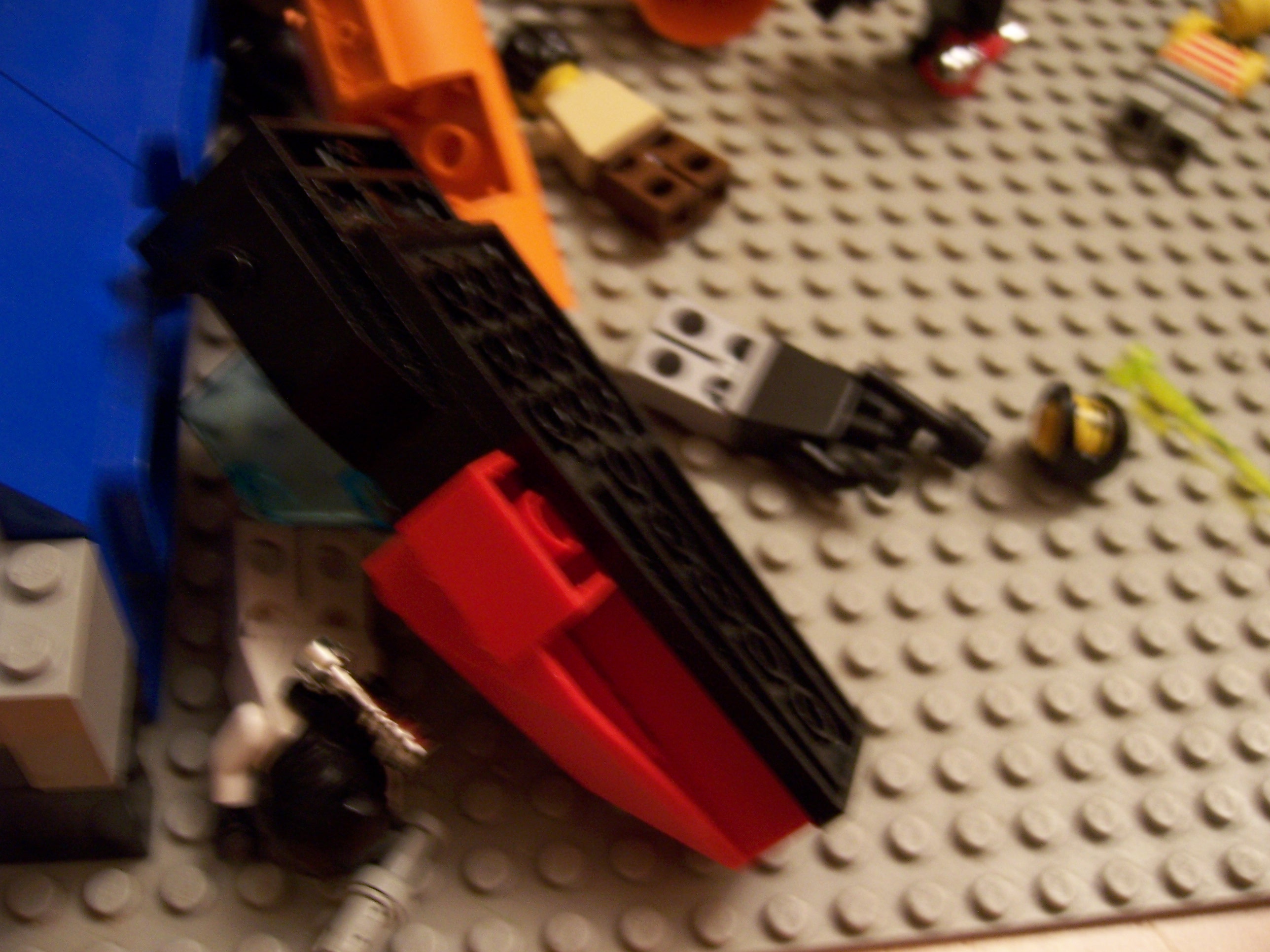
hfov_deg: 51.4
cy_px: 476
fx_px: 1321
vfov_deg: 39.7
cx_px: 635
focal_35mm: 36
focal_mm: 6.2
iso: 160
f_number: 2.8
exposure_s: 1/8
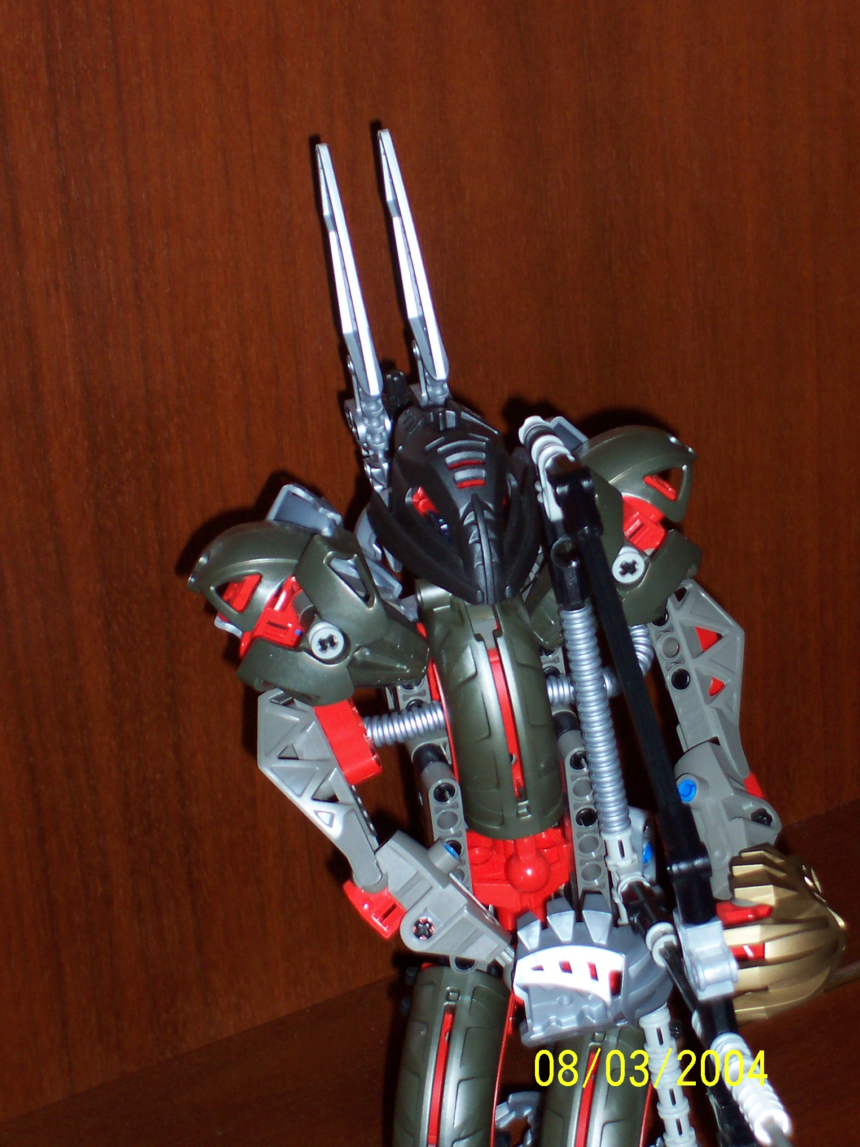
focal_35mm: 111
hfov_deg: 13.3
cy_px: 574
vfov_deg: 17.7
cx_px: 430
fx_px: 3677
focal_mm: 16.8
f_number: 4.8
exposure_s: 1/90
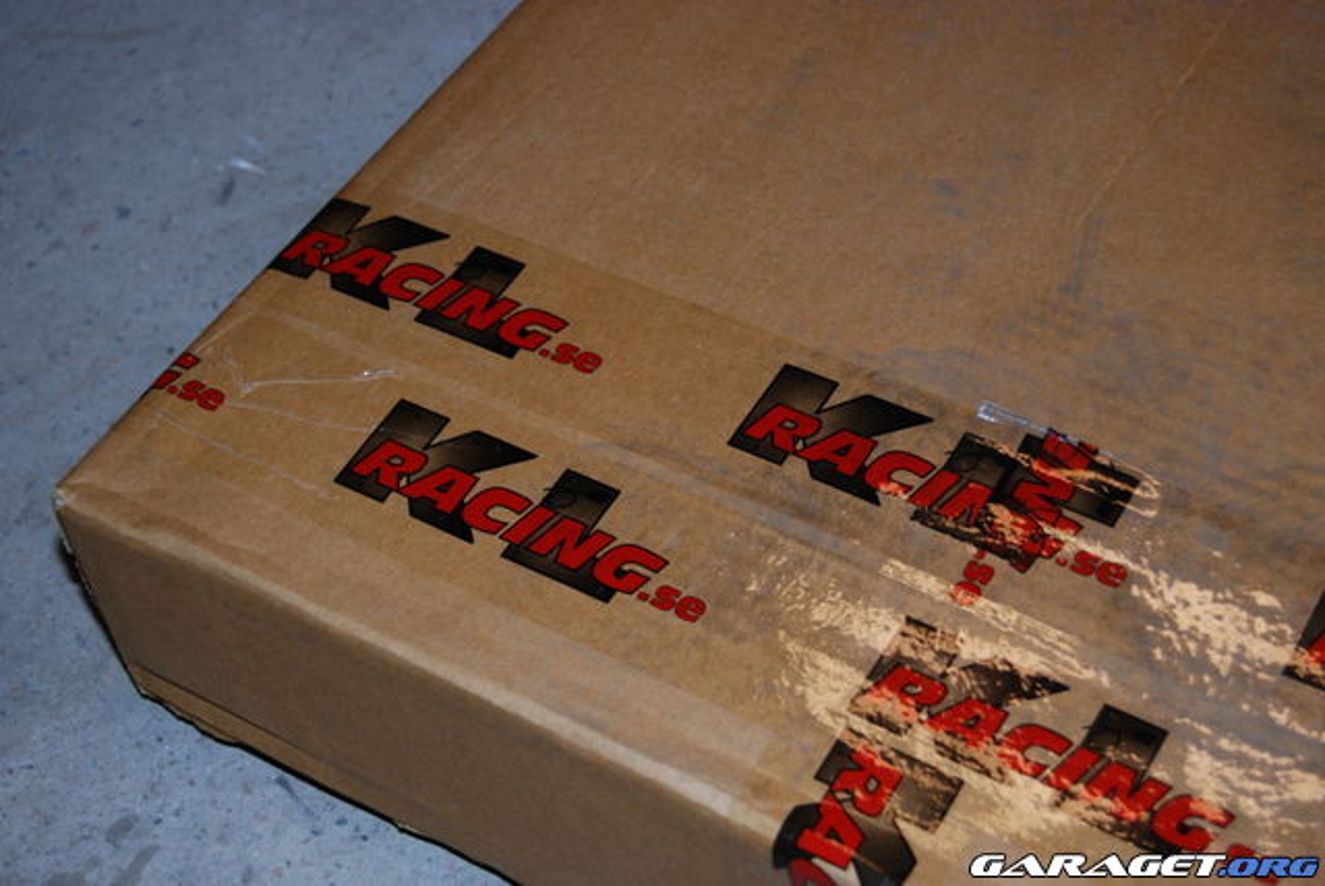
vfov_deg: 19.8
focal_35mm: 69
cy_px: 443
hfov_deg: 29.2
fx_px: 2542
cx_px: 662
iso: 500
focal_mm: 46
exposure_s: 1/80
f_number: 5.3
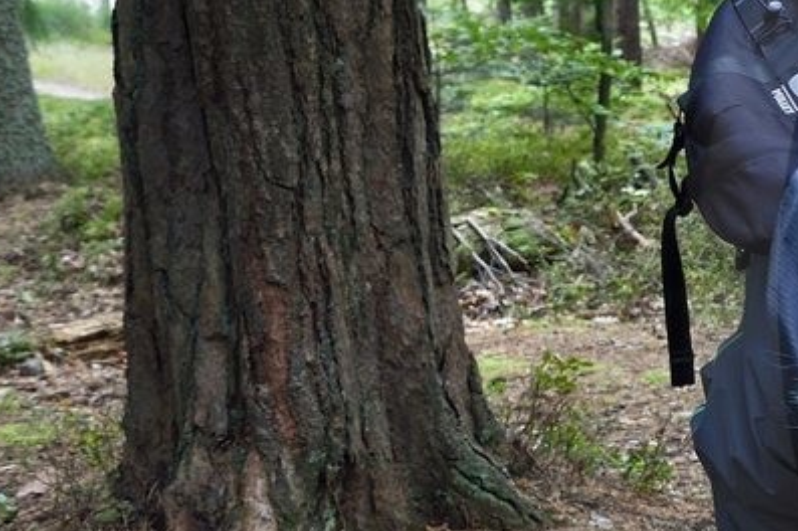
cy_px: 295
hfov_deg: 14.5
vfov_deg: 11.3
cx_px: 1518
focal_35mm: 121
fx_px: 2680
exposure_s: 1/40
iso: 800
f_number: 7.1
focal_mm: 30
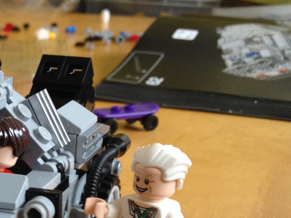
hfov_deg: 21.3
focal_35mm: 88
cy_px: 230
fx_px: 740
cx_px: -14
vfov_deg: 16.4
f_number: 2.4
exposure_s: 1/20
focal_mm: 4.28
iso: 100
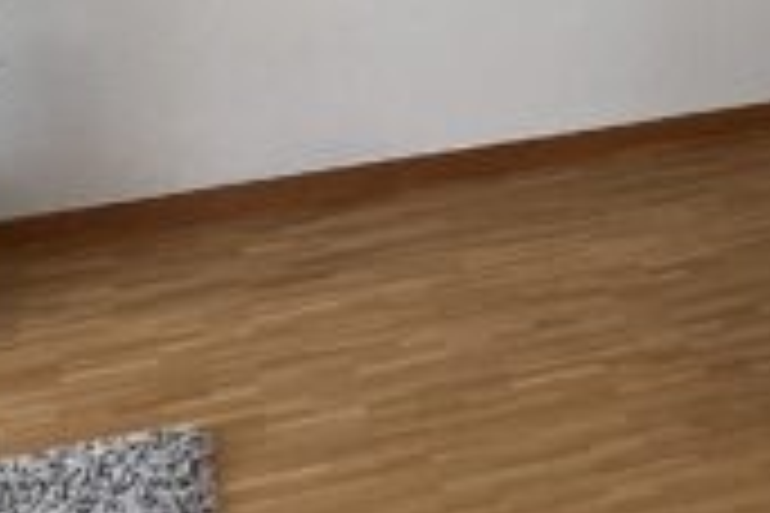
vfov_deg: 15.2
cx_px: 950
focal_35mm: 81
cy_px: -328
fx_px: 1732
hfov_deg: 22.8
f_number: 1.8
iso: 160
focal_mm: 1.57
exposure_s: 1/99
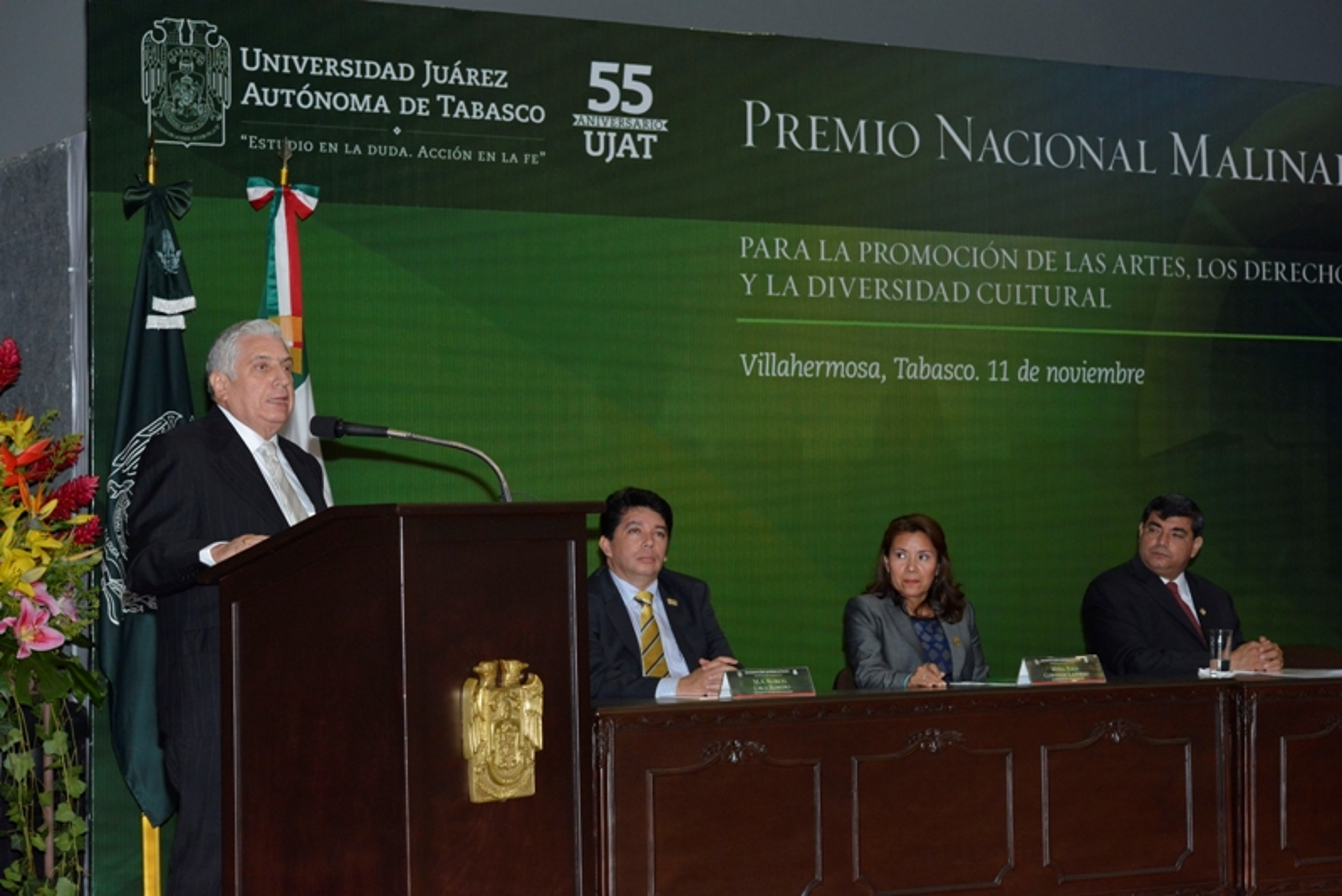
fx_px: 3058
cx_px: 671
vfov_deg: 16.7
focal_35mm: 82
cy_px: 448
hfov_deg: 24.8
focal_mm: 82
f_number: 6.3
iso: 2000
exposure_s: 1/250
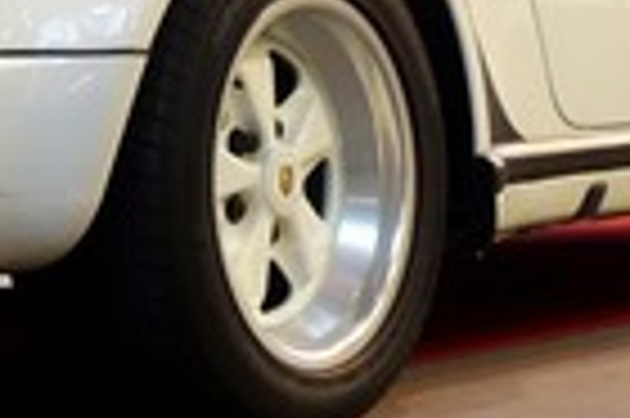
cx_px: -99
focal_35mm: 215
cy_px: -27
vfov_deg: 6.3
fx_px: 3758
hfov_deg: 9.5
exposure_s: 1/60
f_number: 3.2
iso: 640
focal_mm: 18.45
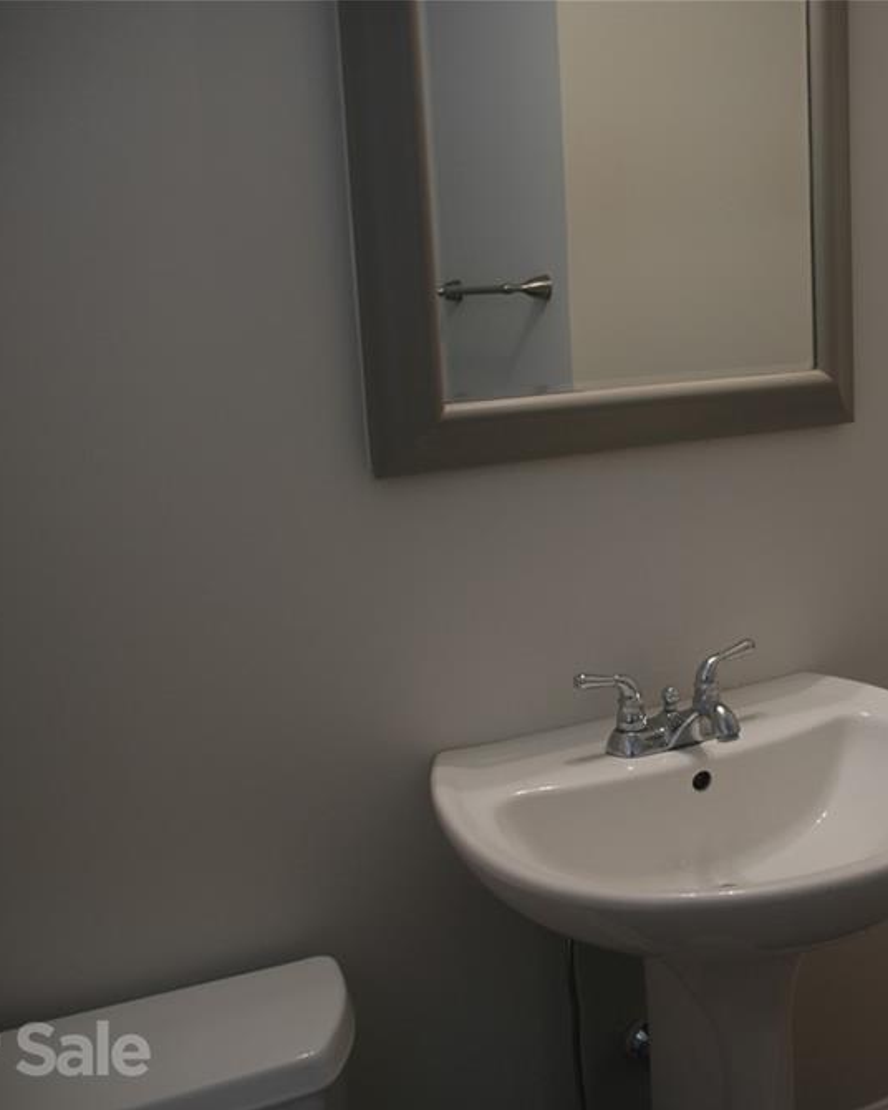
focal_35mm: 43
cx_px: 732
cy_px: 562
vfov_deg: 42.9
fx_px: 1413
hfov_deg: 33.7
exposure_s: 1/30
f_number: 3.8
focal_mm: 20
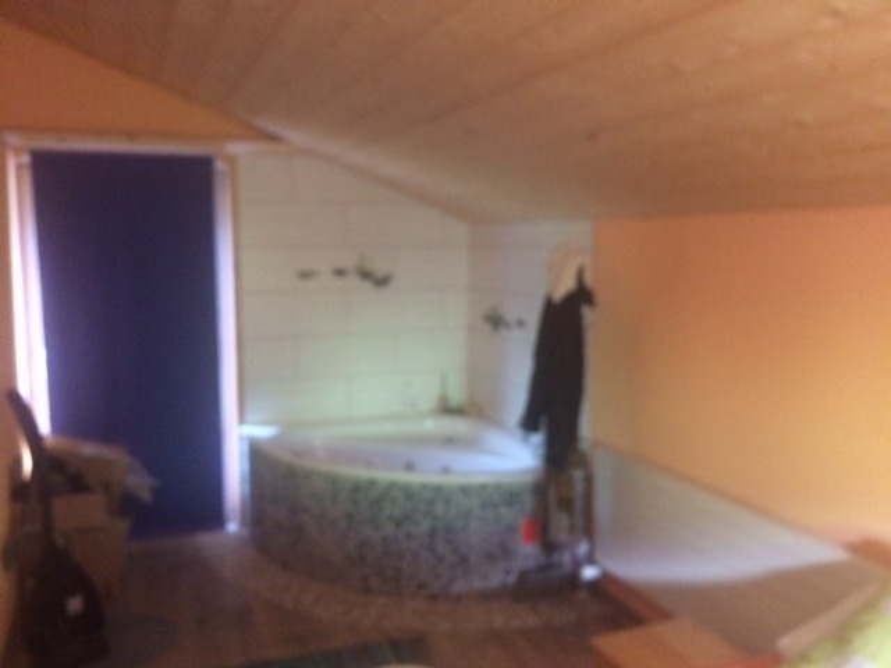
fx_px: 746
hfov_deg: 61.7
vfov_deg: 48.2
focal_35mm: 29
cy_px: 334
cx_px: 446
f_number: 2.2
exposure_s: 1/17
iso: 400
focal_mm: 4.15
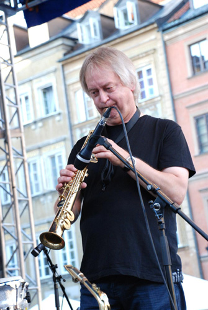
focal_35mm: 99
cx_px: 104
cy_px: 155
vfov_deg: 20.6
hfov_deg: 13.9
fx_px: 855
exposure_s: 1/80
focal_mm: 66
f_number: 5.3
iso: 800
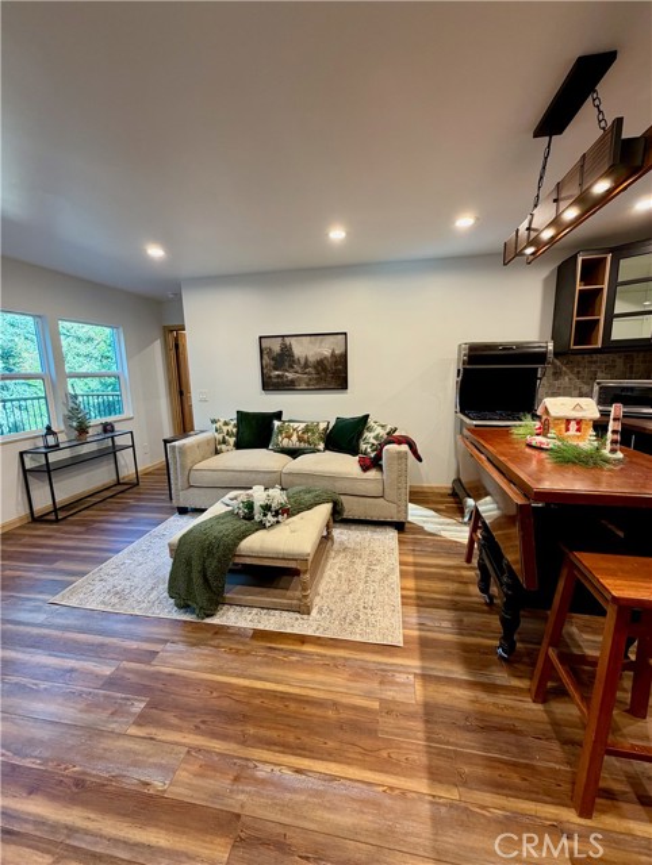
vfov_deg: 102.0
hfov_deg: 85.8
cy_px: 432
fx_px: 351
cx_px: 326
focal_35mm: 14
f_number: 2.2
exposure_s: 1/60
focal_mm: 2.22
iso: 200
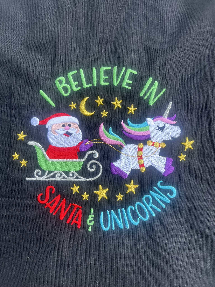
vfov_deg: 67.3
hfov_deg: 53.1
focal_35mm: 26
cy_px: 144
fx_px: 215
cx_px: 108
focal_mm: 5.1
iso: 64
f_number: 1.6
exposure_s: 1/121
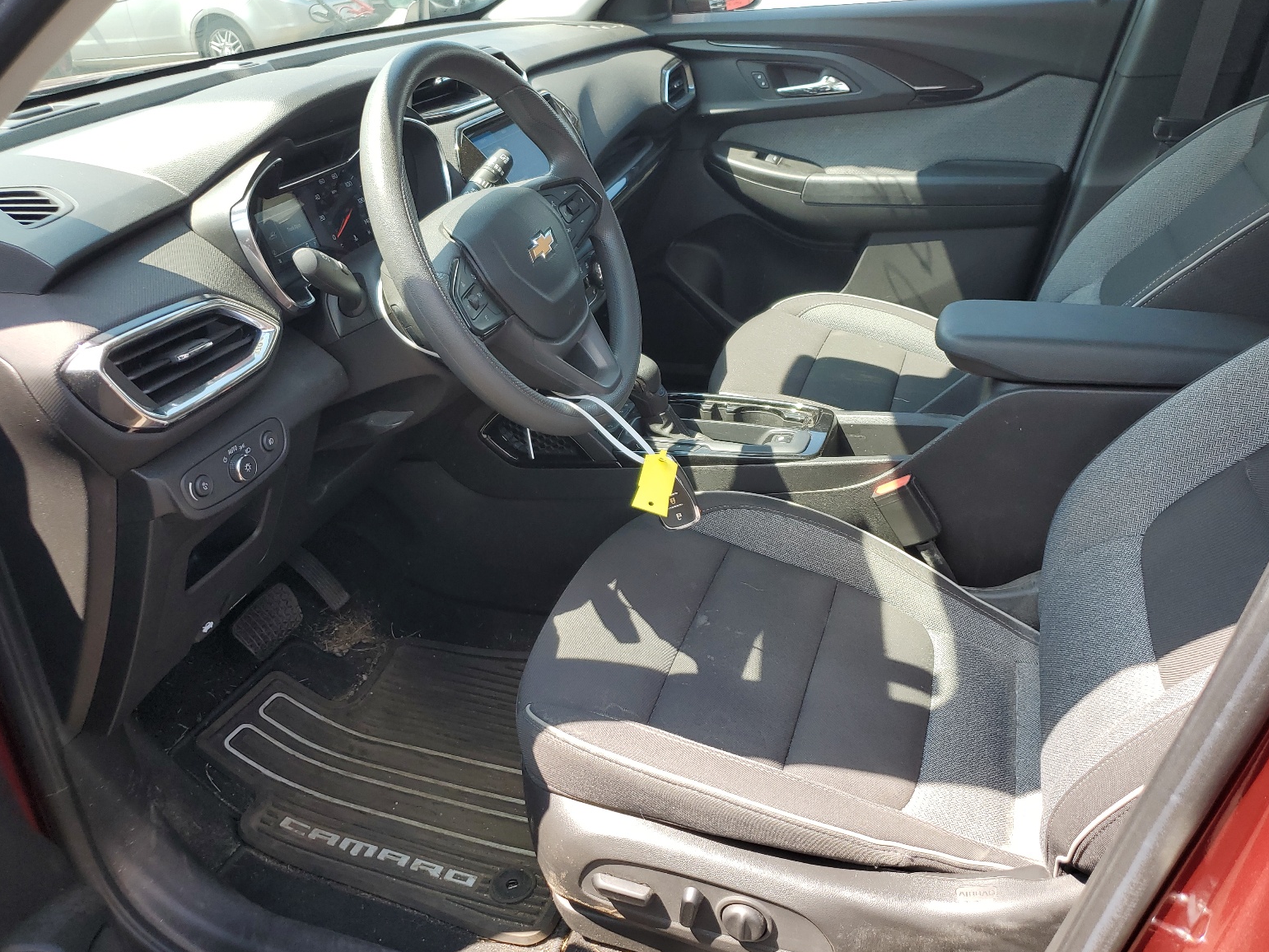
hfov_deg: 65.3
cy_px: 477
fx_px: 990
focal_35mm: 27
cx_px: 631
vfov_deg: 51.4
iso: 50
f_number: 1.5
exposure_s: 1/370
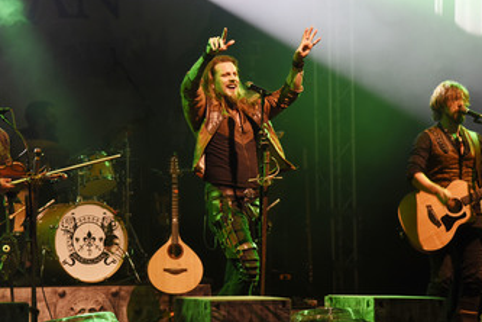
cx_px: 222
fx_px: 1901
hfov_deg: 14.4
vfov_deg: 9.7
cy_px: 164
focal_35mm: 142
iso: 1600
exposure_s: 1/100
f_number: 6.3
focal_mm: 105
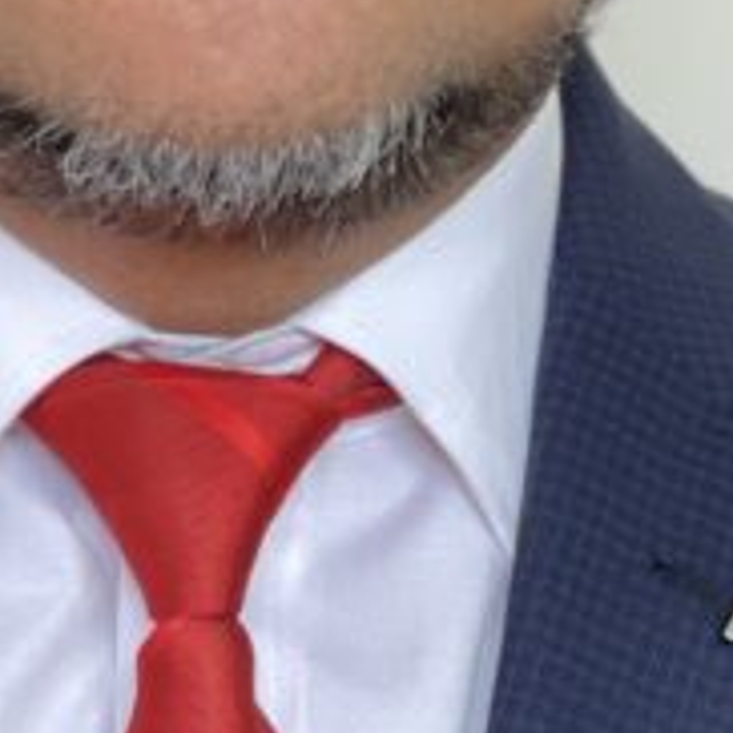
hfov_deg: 6.7
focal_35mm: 259
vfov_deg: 6.8
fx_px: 6205
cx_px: 60
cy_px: 193
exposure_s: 1/100
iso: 100
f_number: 2
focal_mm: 6
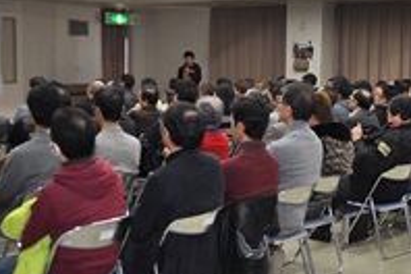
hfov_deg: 32.6
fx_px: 696
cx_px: 278
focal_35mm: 61
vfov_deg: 22.3
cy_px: 152
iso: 400
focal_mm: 18
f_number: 3.5
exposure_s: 1/160
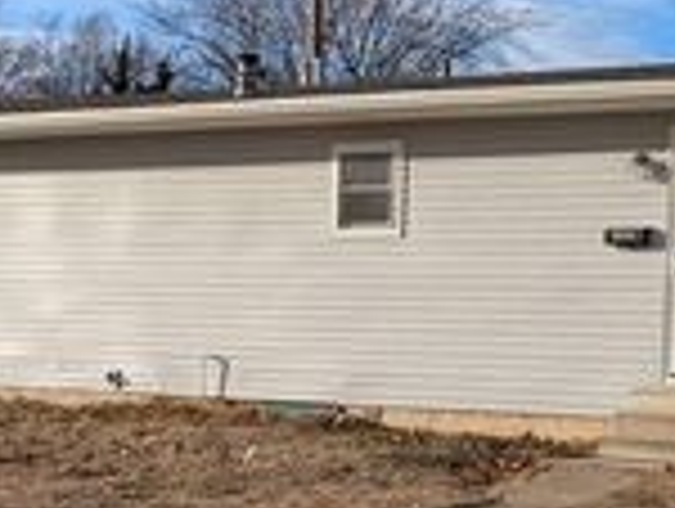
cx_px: 648
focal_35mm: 80
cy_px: 310
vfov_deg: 18.5
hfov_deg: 23.5
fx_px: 1562
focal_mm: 6.81
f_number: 1.85
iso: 46
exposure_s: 1/1364
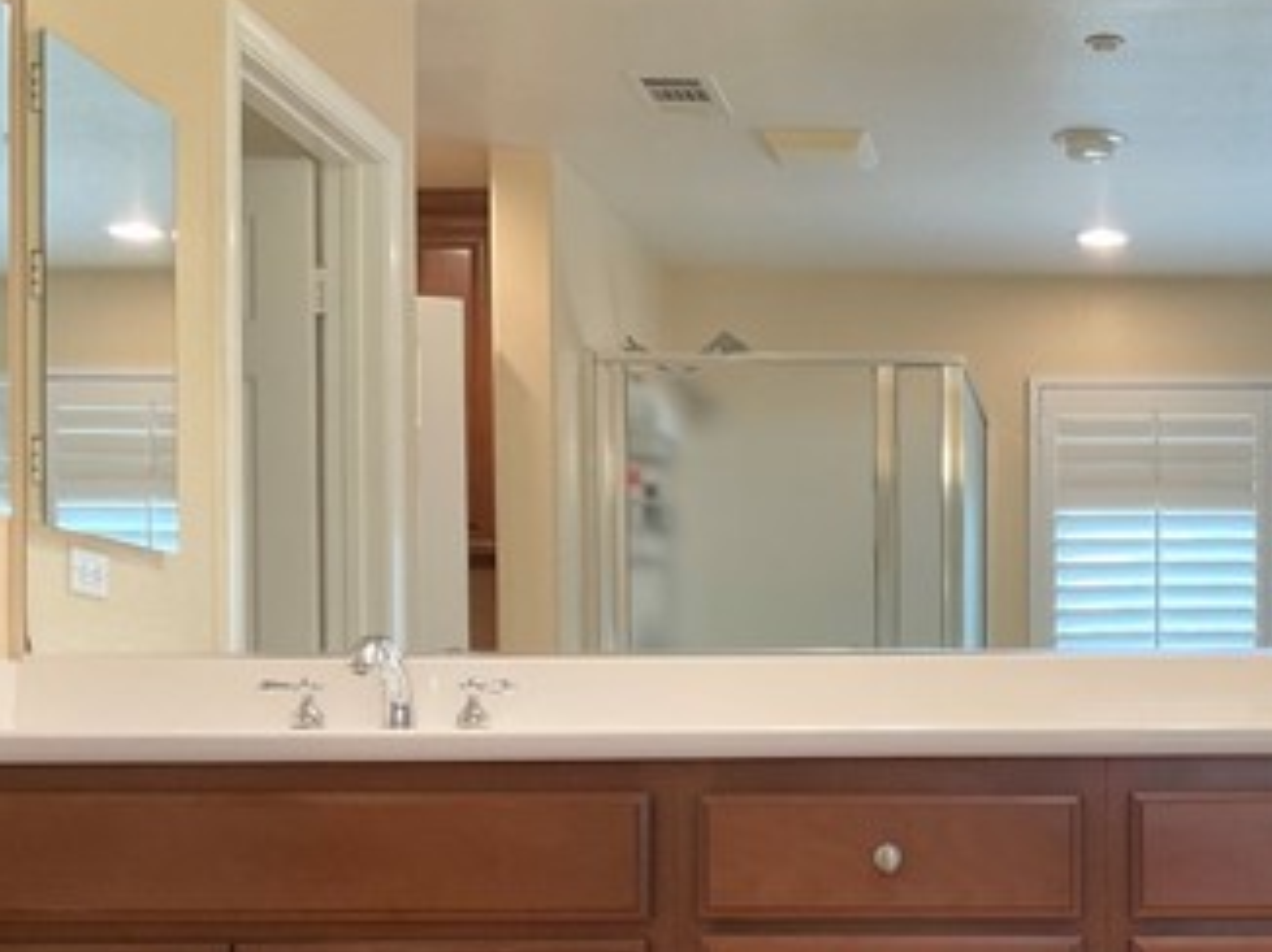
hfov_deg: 32.2
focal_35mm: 57
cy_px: 757
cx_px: 1139
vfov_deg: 25.2
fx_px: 2093
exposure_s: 1/60
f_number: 1.8
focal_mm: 3
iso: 64
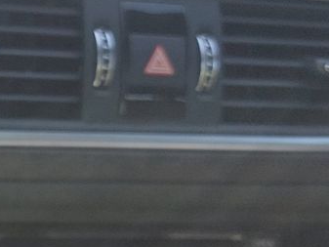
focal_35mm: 114
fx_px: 1084
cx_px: -272
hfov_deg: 14.9
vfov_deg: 13.0
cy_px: 126
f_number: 1.8
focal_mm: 6.7
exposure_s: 1/173
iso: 50
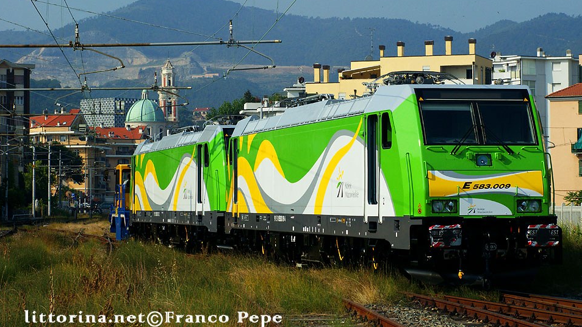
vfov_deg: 10.3
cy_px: 131
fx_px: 1821
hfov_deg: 18.2
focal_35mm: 118
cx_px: 311
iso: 200
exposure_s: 1/640
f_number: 9
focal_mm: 70
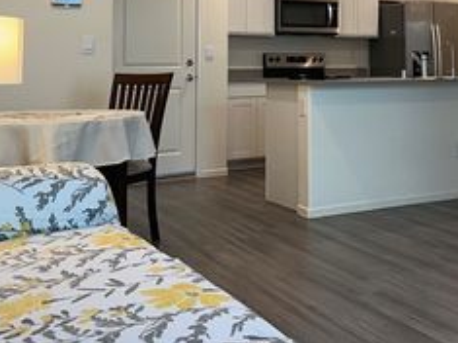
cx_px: 345
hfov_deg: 36.6
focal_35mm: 51
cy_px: 26
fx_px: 674
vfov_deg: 27.4
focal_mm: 6.86
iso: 160
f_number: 1.78
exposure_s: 1/120
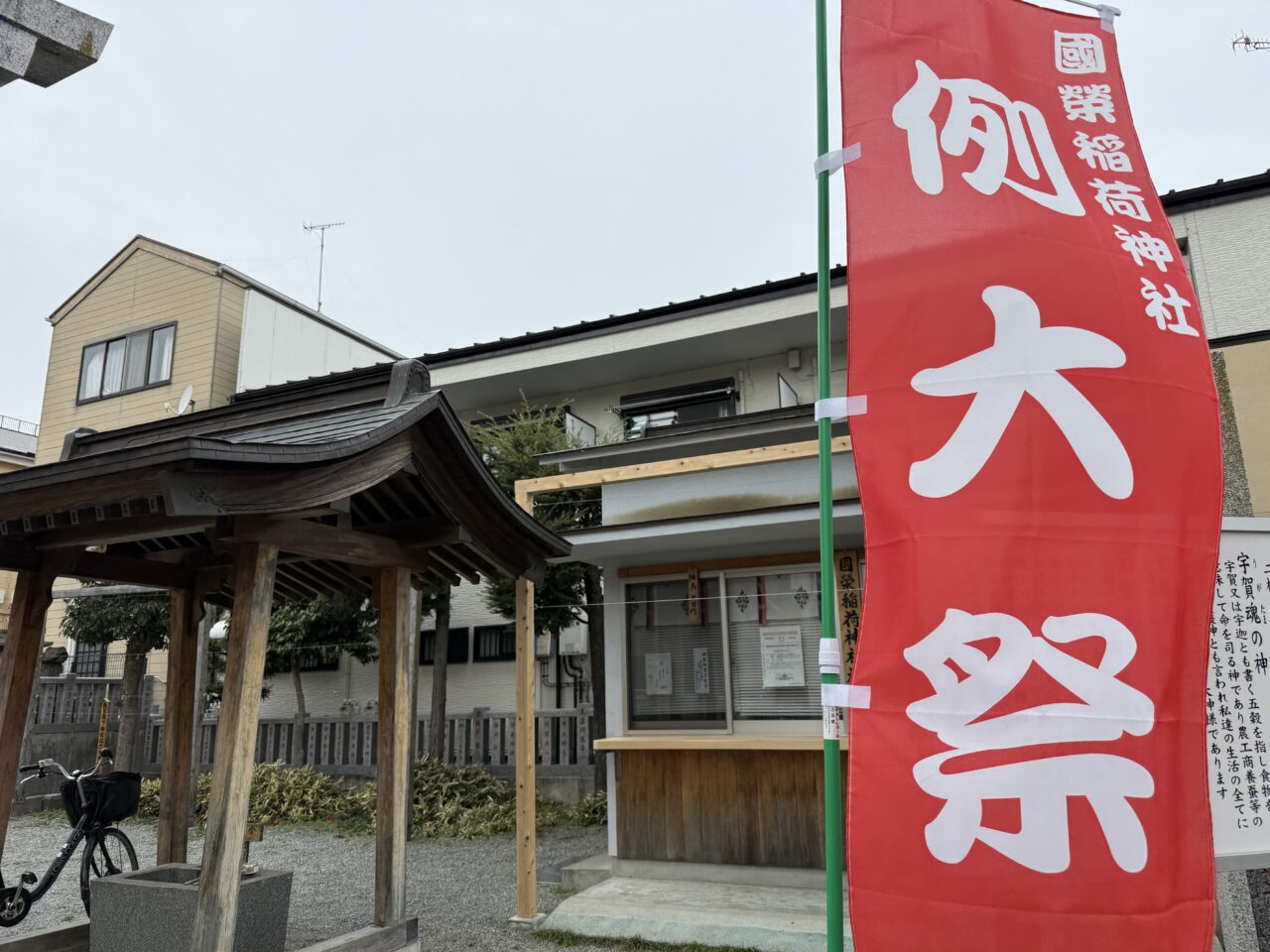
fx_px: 881
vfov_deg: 56.8
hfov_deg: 71.6
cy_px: 476
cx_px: 635
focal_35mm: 24
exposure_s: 1/2169
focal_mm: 6.76
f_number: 1.78
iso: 80
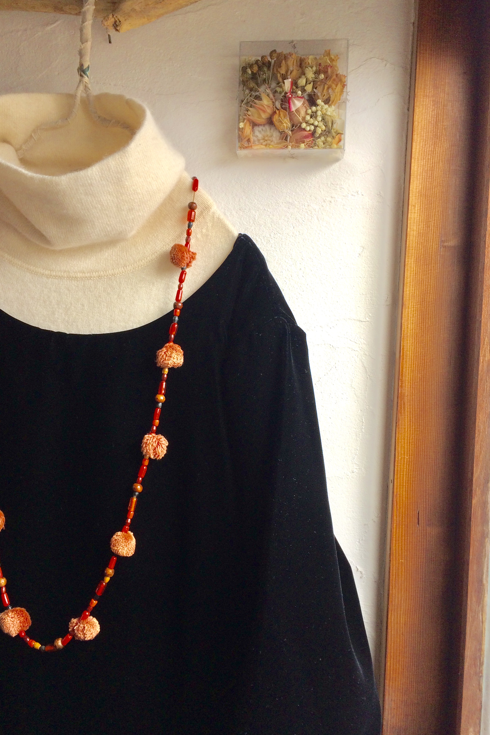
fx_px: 633
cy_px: 371
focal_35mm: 31
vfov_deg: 60.3
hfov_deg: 42.3
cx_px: 225
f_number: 2.2
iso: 40
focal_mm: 4.15
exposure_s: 1/60
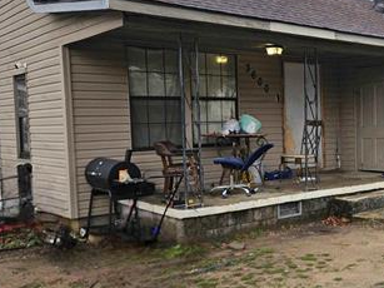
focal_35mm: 48
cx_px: 321
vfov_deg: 30.2
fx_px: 532
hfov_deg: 37.8
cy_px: 168
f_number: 1.8
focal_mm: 5.4
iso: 50
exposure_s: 1/1111
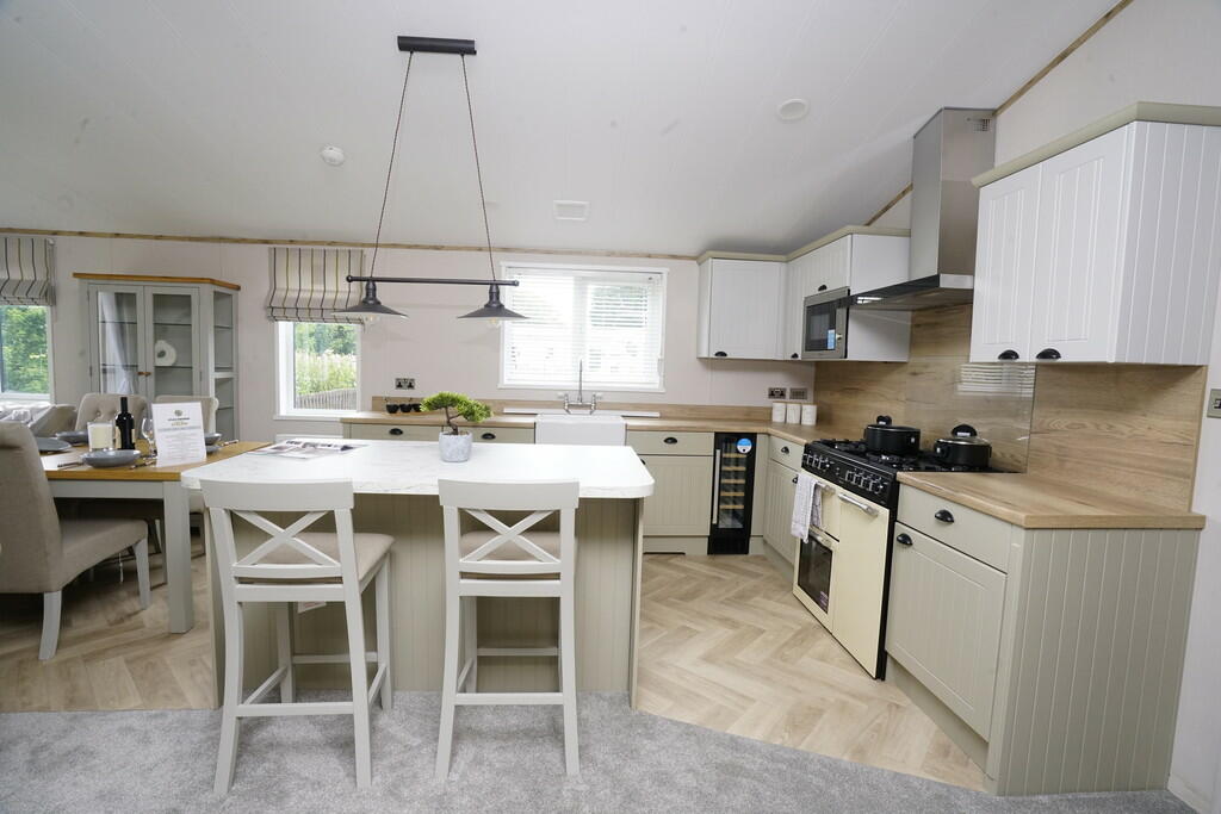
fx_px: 543
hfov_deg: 96.7
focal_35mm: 16
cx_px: 610
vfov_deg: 73.8
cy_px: 407
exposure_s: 1/60
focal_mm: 16
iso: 1250
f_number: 14
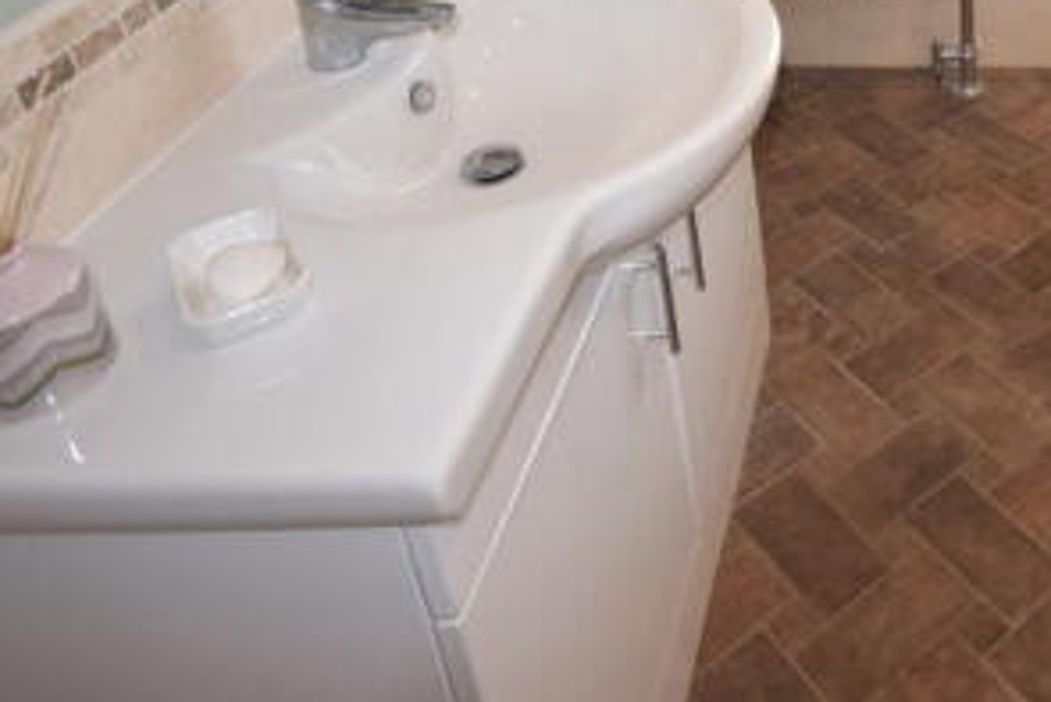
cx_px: 996
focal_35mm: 40
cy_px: -69
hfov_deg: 43.1
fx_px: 1168
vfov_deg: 30.0
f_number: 5.6
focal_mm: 12
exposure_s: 1/125
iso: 720
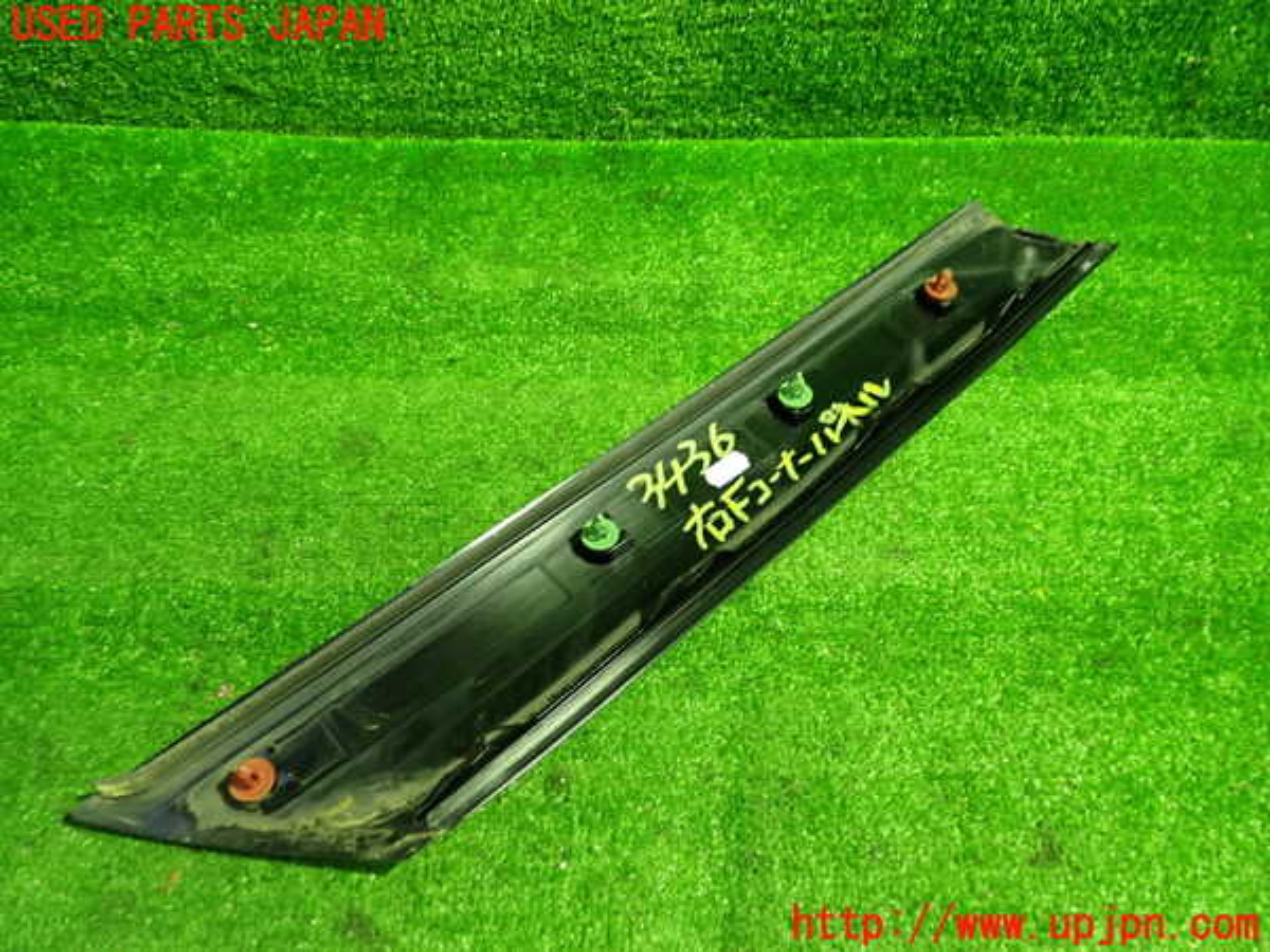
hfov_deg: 60.0
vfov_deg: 46.8
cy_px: 476
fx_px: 1101
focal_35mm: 30
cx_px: 635
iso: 400
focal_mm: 5.4
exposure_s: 1/30
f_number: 2.3
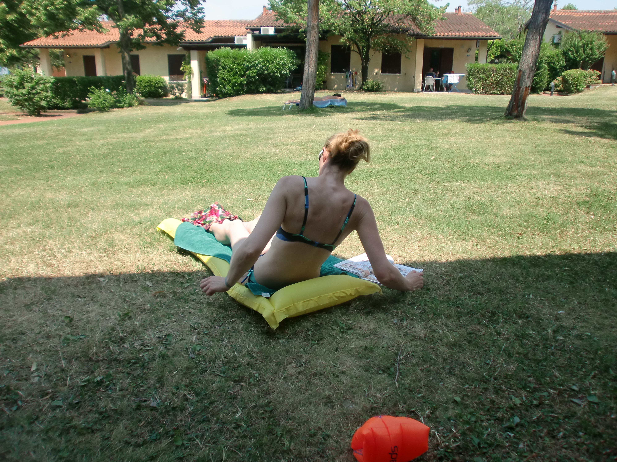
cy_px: 231
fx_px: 463
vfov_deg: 53.1
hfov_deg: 67.3
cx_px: 308
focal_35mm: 26
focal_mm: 4.65
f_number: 2.6
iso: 64
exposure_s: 1/800
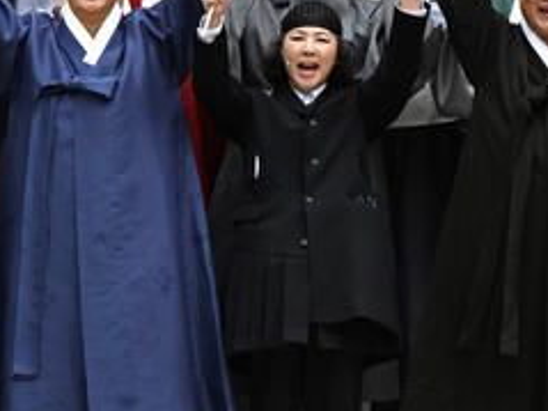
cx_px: 128
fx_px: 5997
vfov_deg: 3.9
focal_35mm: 379
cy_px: 141
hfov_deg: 5.2
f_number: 6.3
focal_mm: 150
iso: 1600
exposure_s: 1/1600
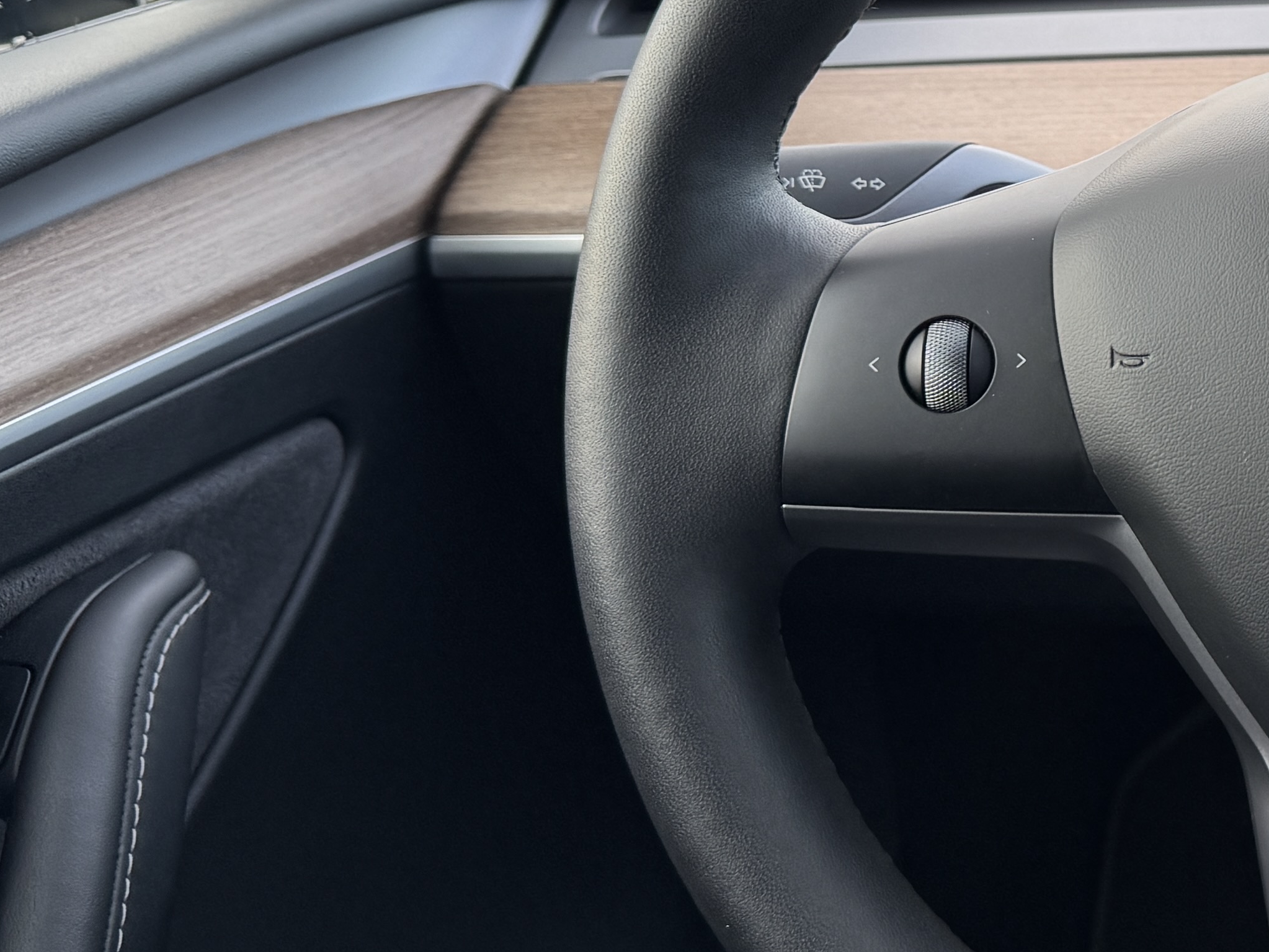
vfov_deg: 21.5
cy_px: 113
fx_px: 2456
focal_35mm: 67
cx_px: 1510
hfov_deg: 26.0
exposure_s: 1/121
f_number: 1.78
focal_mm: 6.76
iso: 64
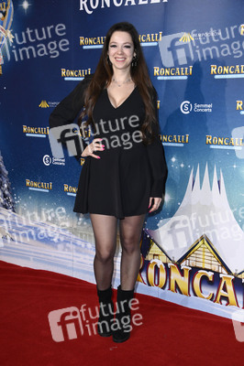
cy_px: 183
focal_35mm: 55
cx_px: 122
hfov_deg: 24.6
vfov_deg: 36.3
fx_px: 560
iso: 1250
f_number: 5.6
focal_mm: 55
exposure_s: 1/250
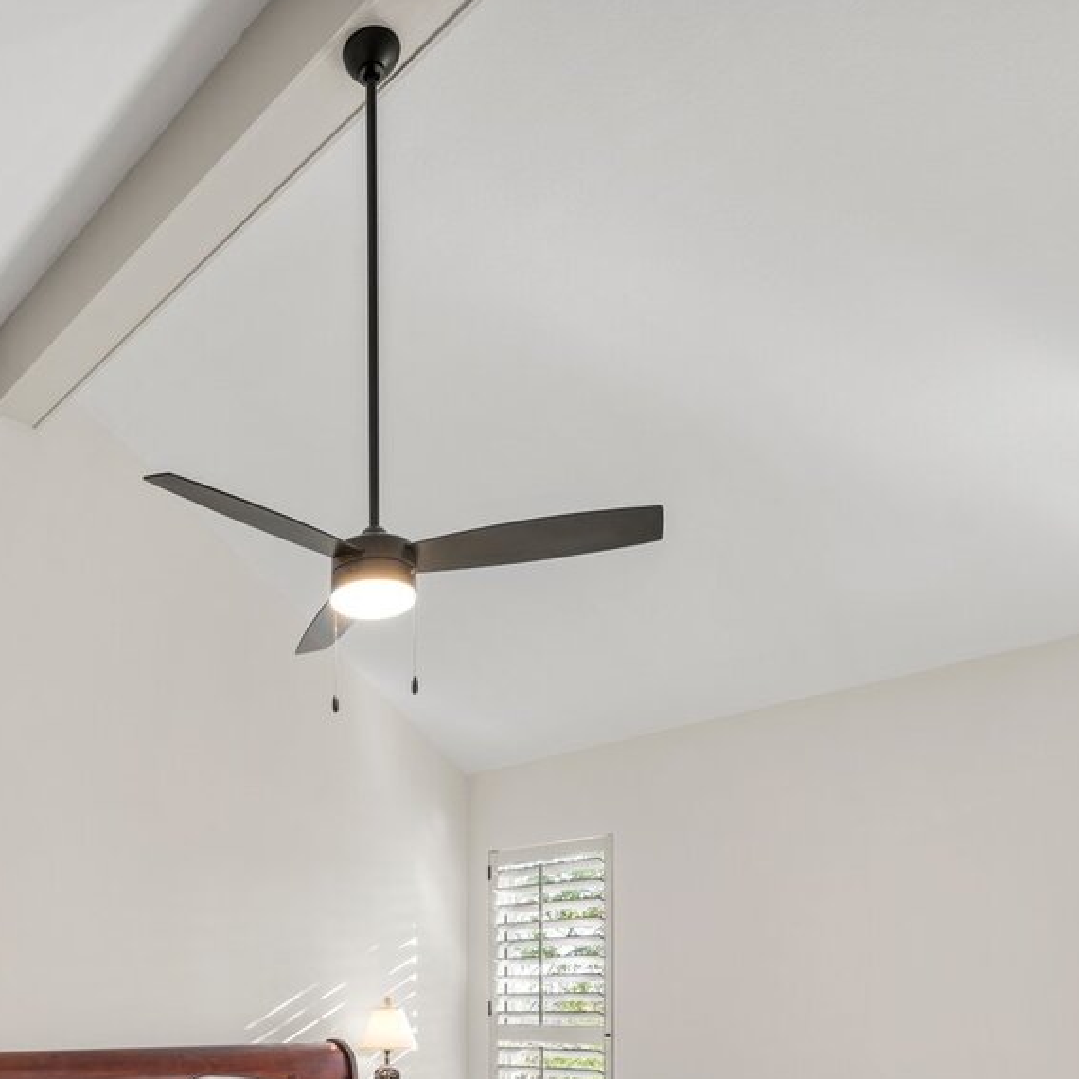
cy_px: 1005
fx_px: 1023
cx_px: 218
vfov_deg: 48.6
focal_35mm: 29
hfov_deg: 52.1
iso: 100
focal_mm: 12
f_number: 8
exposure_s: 1/6
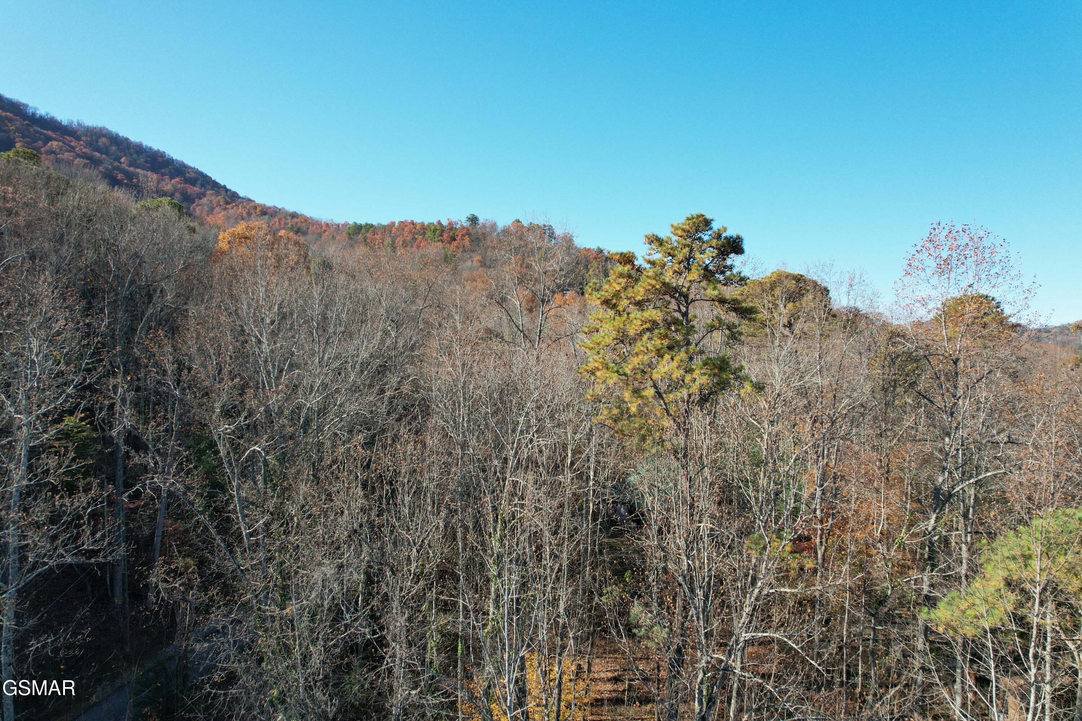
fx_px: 661
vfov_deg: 57.2
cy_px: 360
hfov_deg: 78.6
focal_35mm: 22
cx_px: 541
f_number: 2.8
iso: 140
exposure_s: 1/1000
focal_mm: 8.38
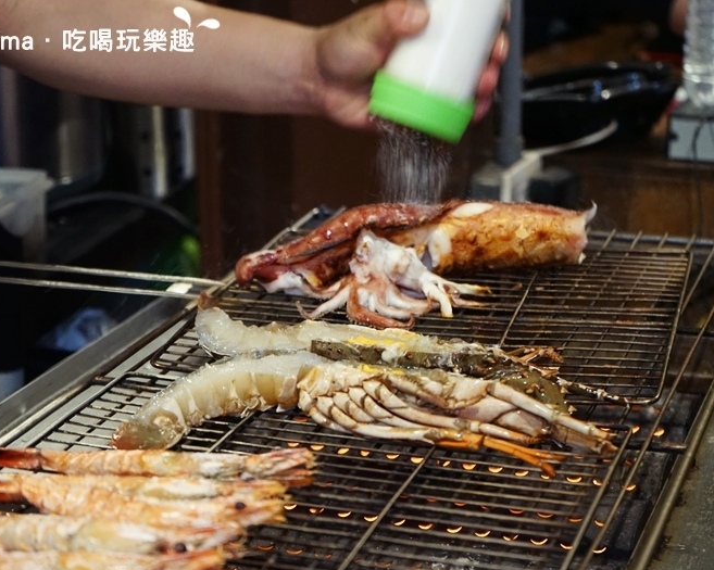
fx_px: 1690
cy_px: 288
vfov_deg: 19.2
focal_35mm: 80
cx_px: 349
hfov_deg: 23.9
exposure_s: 1/80
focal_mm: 70
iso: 4000
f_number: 5.6
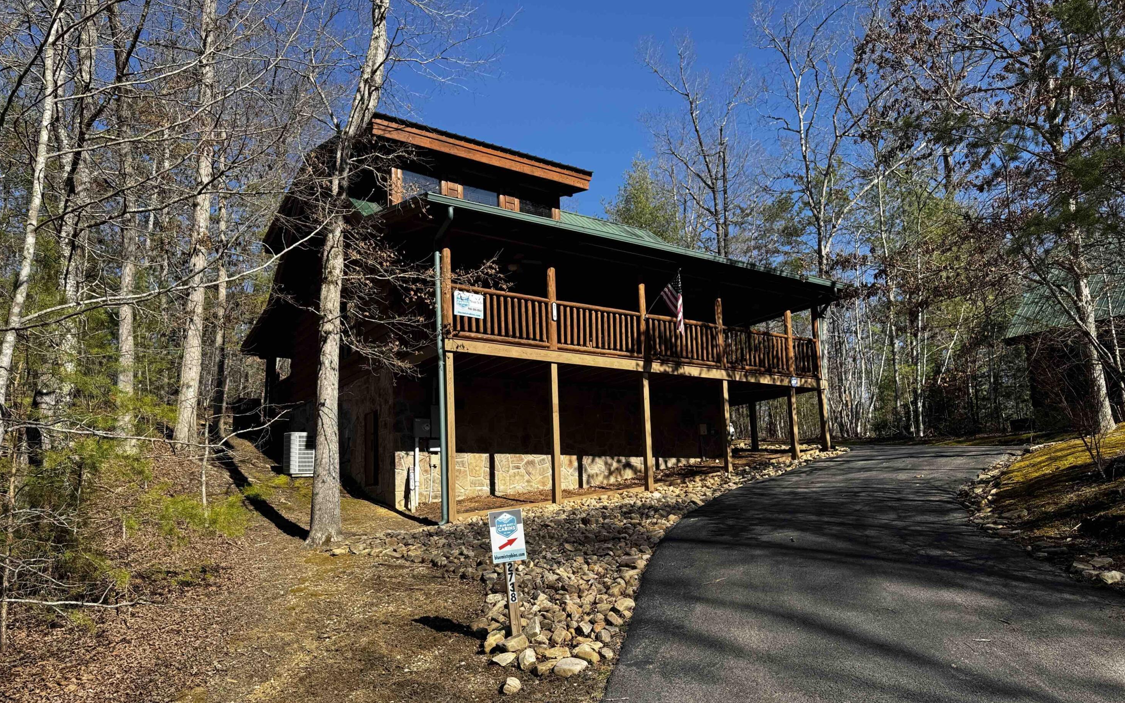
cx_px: 565
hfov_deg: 70.4
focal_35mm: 26
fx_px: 797
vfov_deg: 47.4
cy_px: 407
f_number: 1.78
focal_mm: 6.76
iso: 80
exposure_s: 1/2105
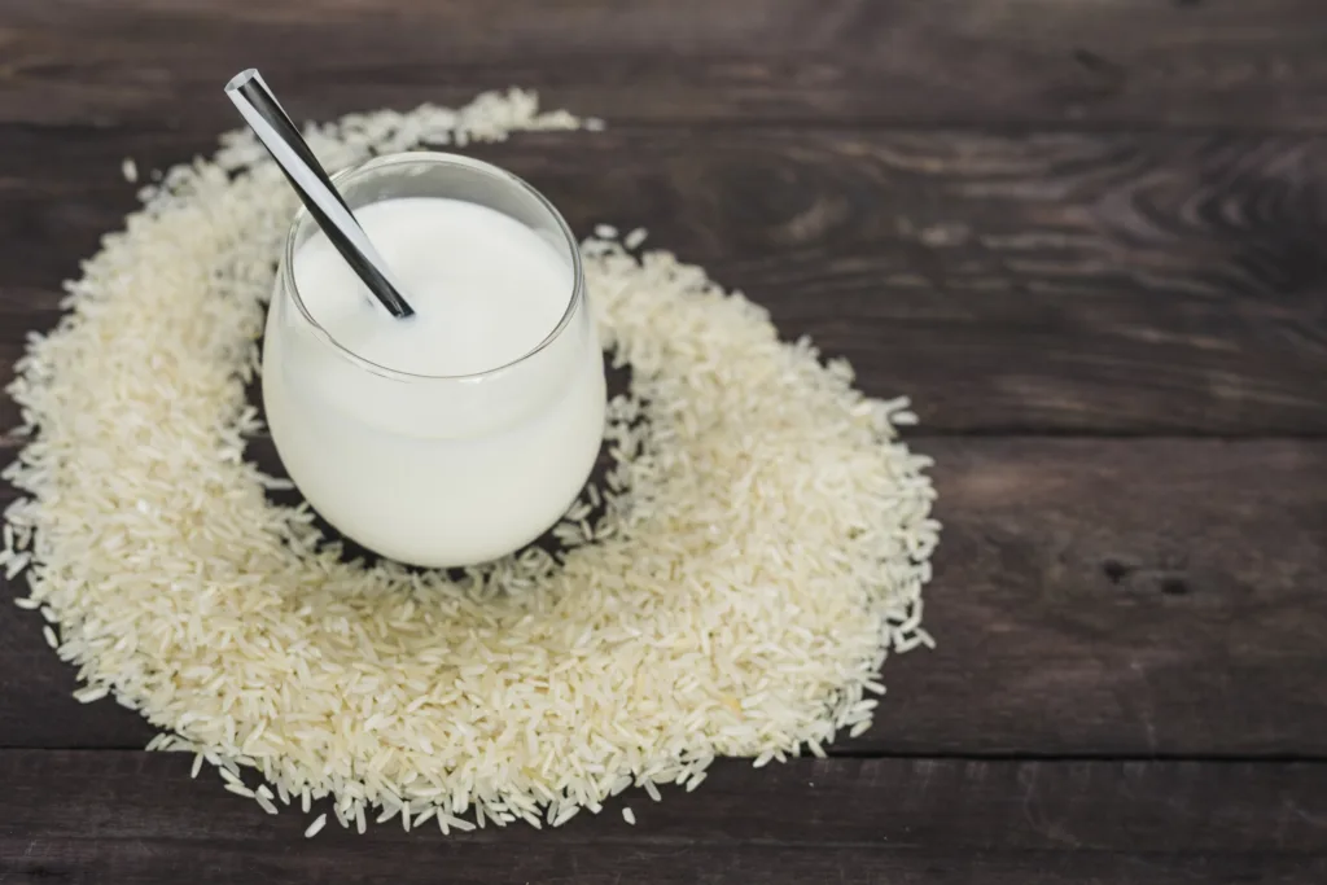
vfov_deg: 27.0
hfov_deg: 39.6
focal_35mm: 50
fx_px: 1843
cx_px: 664
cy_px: 442
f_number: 4
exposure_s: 1/125
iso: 200
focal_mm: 50
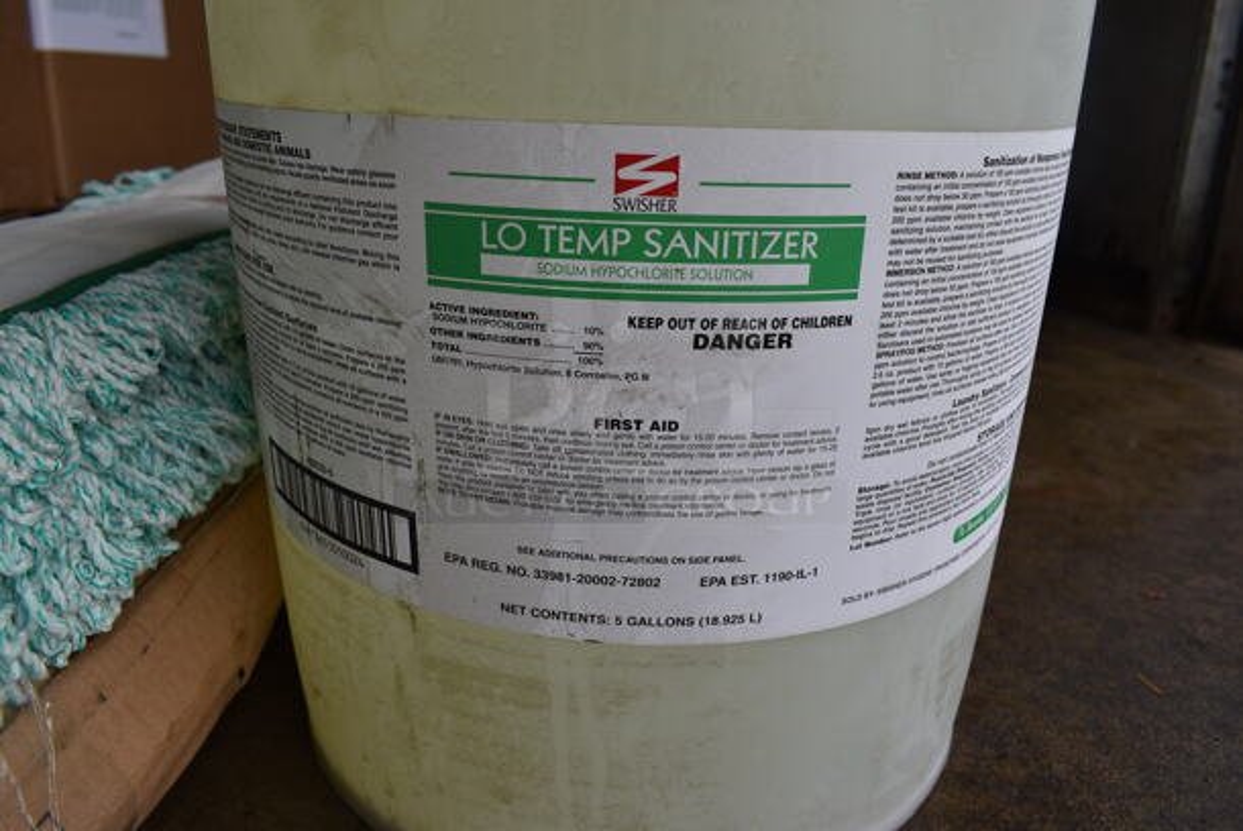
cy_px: 416
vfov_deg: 48.0
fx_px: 933
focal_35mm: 27
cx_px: 622
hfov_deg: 67.3
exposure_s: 1/100
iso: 100
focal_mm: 18
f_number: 8
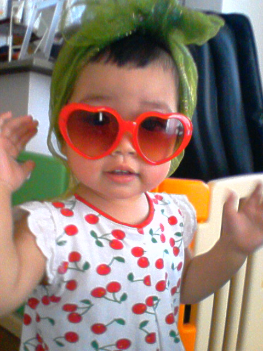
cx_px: 132
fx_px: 294
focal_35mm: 29
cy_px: 176
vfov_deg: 61.7
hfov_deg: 48.2
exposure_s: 1/20.8
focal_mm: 1.5
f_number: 2.8
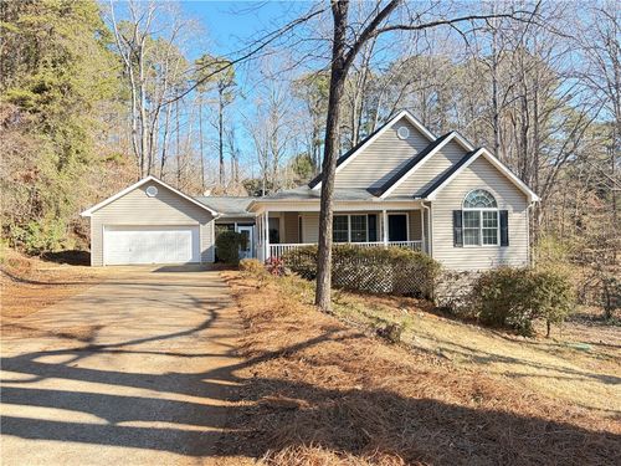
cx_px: 310
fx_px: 466
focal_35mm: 26
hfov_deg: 67.3
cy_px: 233
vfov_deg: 53.1
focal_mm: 5.96
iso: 50
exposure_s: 1/289
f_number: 1.6
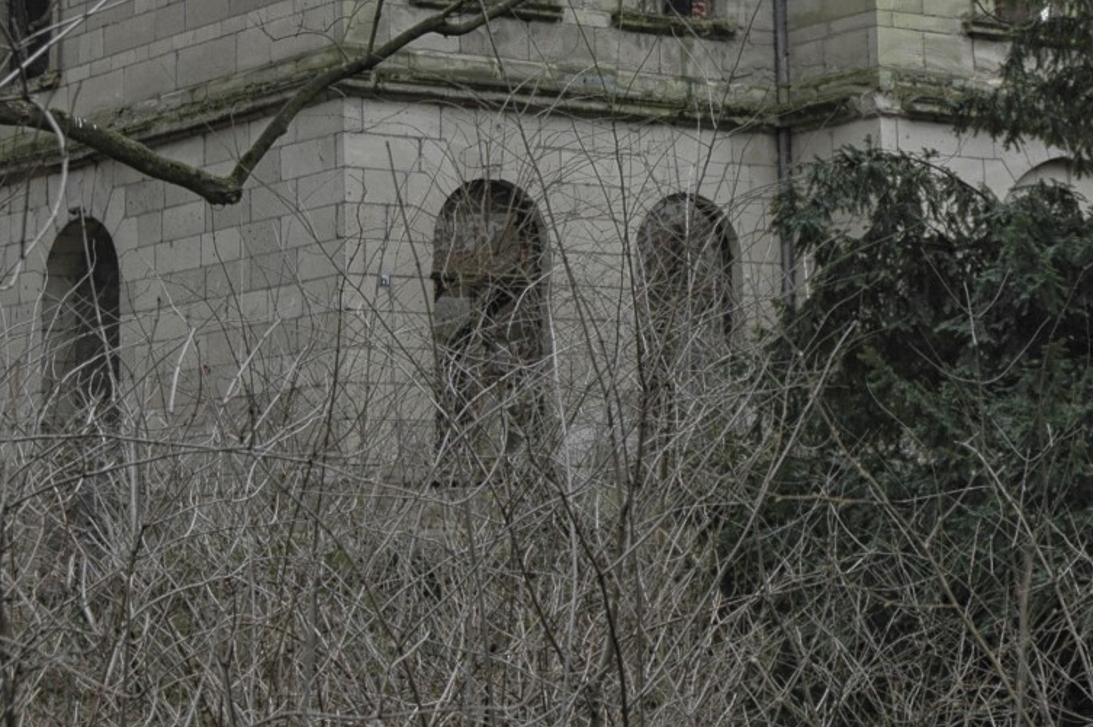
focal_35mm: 110
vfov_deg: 12.3
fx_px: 3337
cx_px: 553
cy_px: 62
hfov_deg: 18.6
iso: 200
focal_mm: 34
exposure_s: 1/60
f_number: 4.2
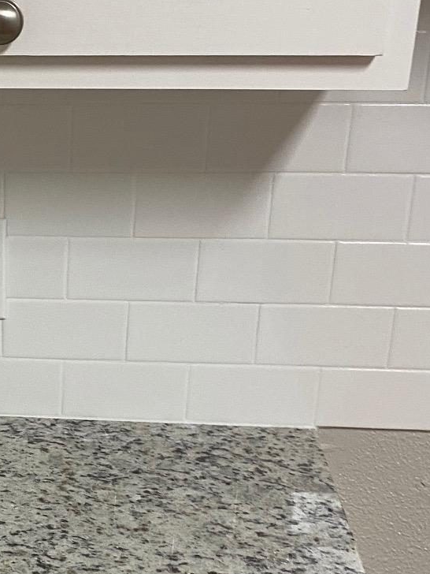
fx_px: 1193
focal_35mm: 72
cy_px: 472
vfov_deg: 26.5
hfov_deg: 19.3
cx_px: -81
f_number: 1.8
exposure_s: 1/60
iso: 80
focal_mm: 4.25
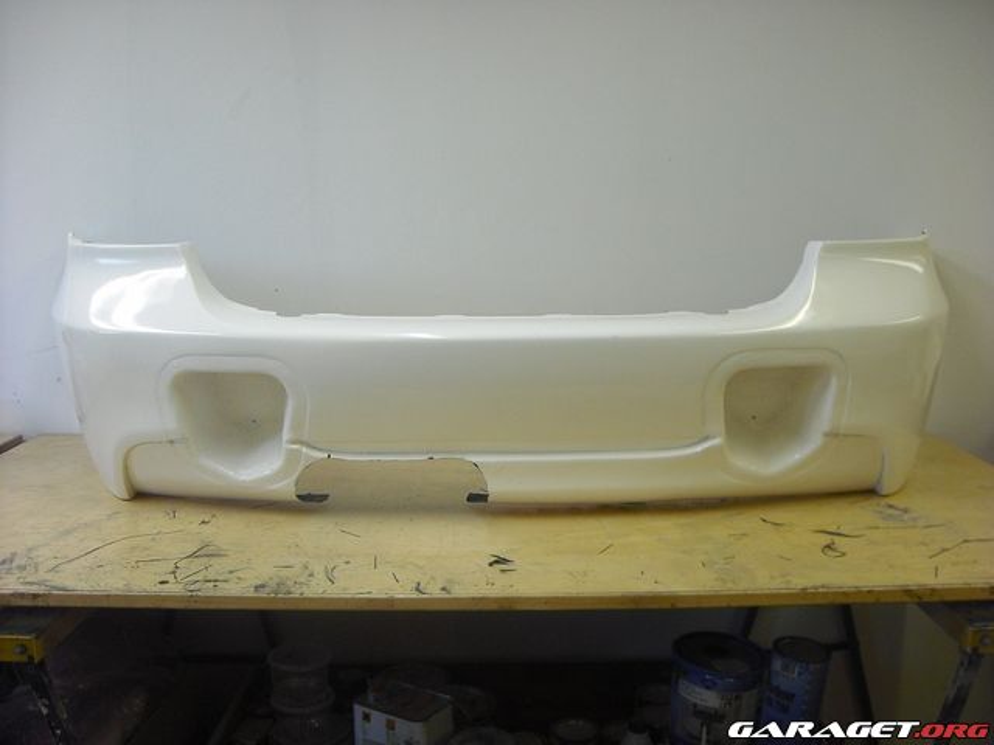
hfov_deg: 50.1
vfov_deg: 38.7
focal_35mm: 37
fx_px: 1062
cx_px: 497
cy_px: 372
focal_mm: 6.2
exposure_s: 1/80
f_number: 2.7
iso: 200
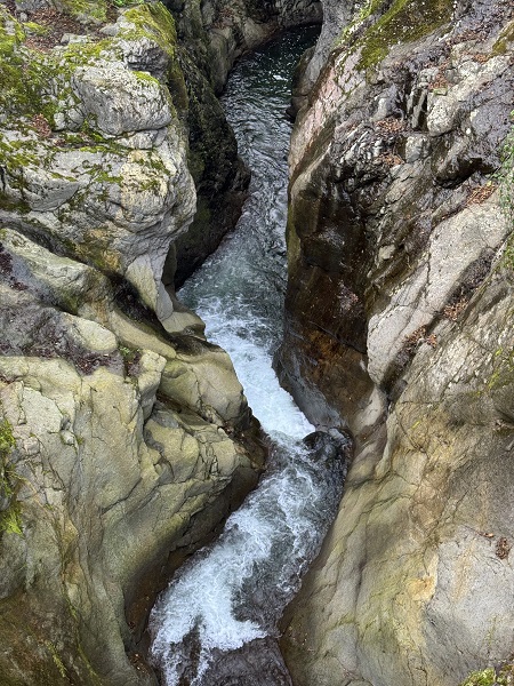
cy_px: 343
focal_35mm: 48
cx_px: 257
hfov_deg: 30.3
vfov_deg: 39.7
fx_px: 950
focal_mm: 6.86
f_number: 1.78
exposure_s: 1/89
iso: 100
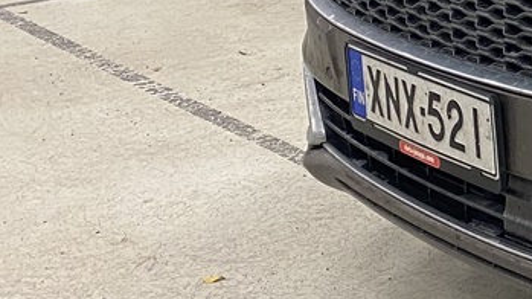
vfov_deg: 9.9
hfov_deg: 14.9
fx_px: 1650
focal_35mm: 117
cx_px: 1072
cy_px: -191
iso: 125
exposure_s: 1/50
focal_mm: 4.25
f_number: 1.8
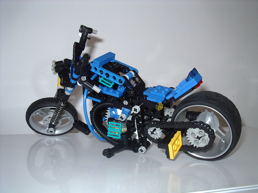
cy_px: 96
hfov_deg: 49.0
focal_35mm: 38
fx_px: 283
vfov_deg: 37.7
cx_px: 129
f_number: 4.8
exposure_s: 1/60
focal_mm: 5.8
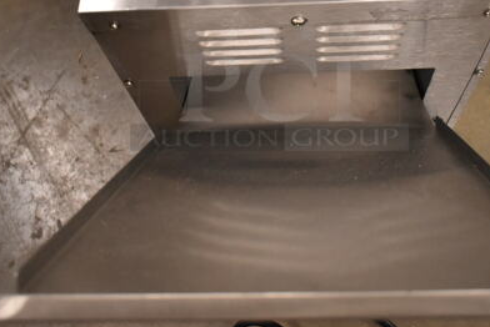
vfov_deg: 31.4
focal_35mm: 42
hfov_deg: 46.3
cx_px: 270
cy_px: 85
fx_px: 572
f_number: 3.5
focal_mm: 18
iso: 2500
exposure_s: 1/125
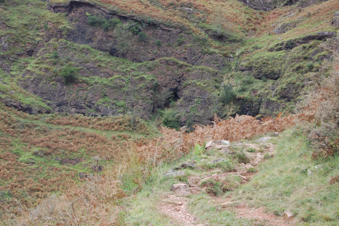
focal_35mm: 82
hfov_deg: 24.6
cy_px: 113
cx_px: 170
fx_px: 776
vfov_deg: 16.5
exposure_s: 1/60
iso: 200
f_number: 8
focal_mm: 55
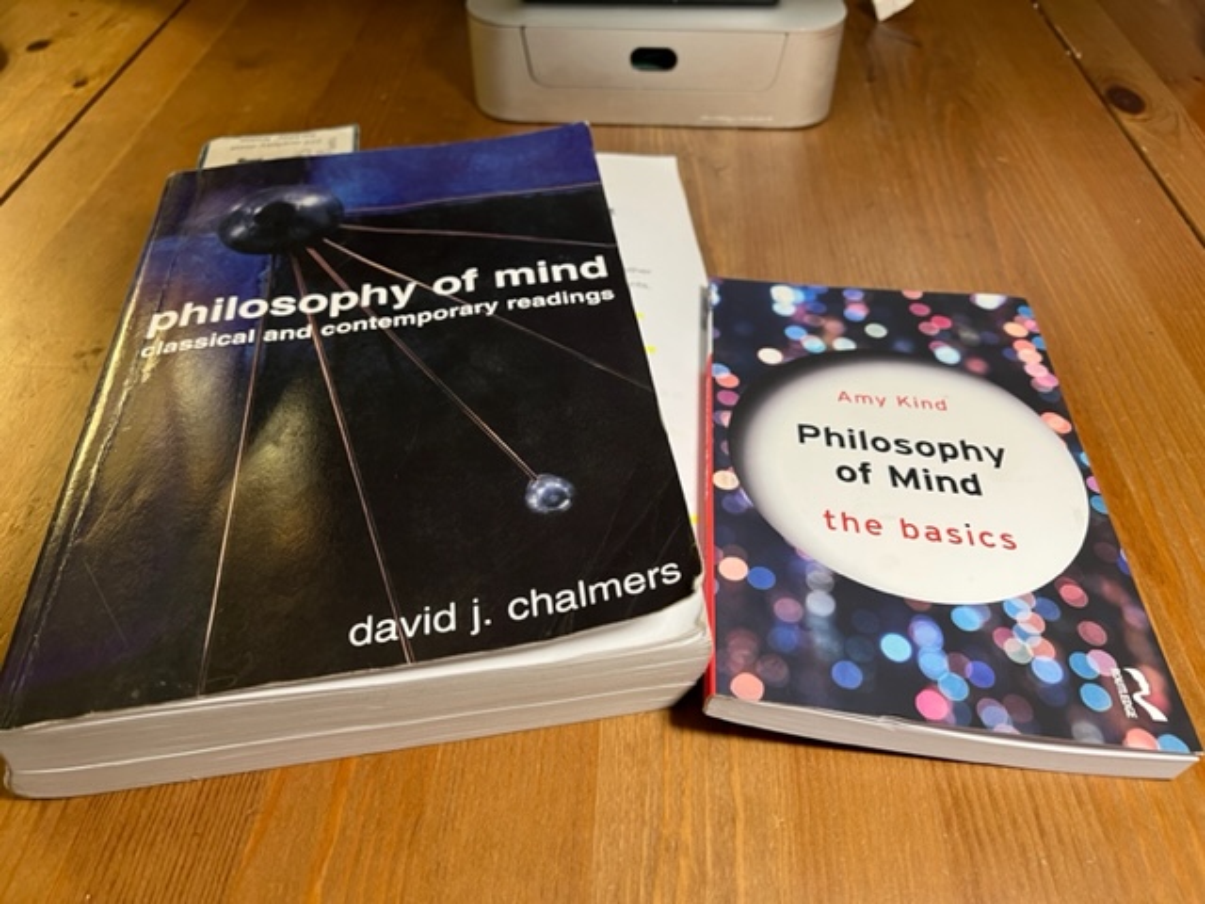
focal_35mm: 26
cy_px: 452
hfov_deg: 67.3
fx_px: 905
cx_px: 602
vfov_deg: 53.1
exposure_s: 1/60
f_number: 1.5
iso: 125
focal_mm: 5.7
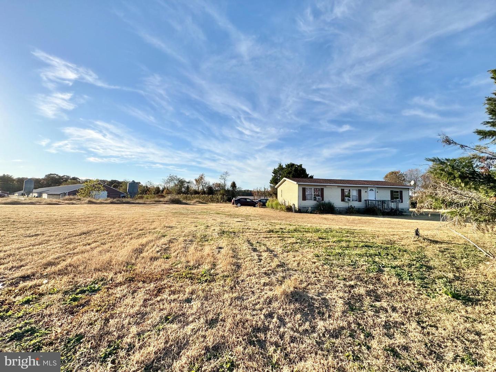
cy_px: 186
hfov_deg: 102.1
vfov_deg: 85.7
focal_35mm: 14
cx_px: 248
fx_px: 201
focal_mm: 2.22
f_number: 2.2
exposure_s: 1/2208
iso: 50
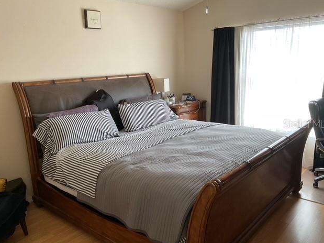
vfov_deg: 46.8
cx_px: 165
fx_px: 281
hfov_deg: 60.0
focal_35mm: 30
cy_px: 124
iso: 64
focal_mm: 3
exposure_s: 1/60
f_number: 1.8
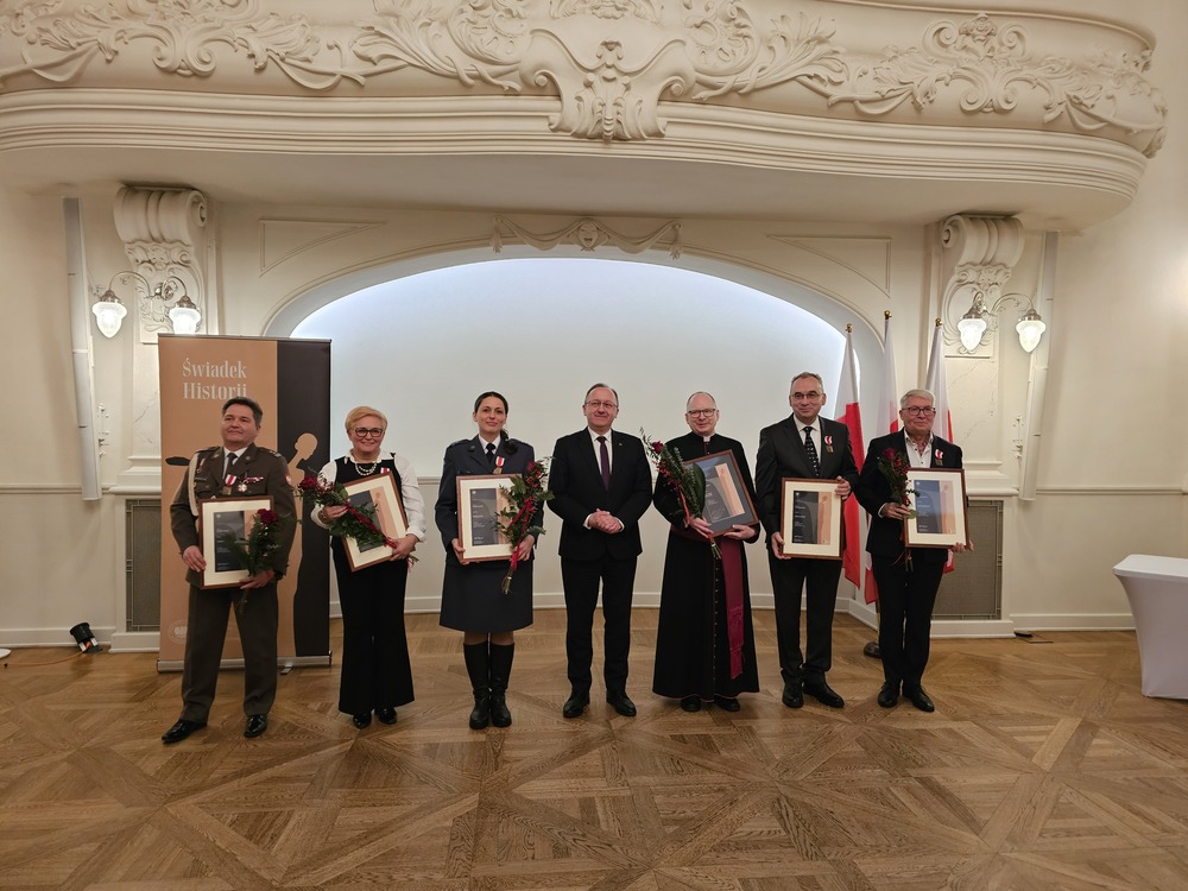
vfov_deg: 58.9
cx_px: 594
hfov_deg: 73.9
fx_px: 789
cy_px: 446
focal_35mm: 23
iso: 640
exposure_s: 1/50
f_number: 1.7
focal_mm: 6.3
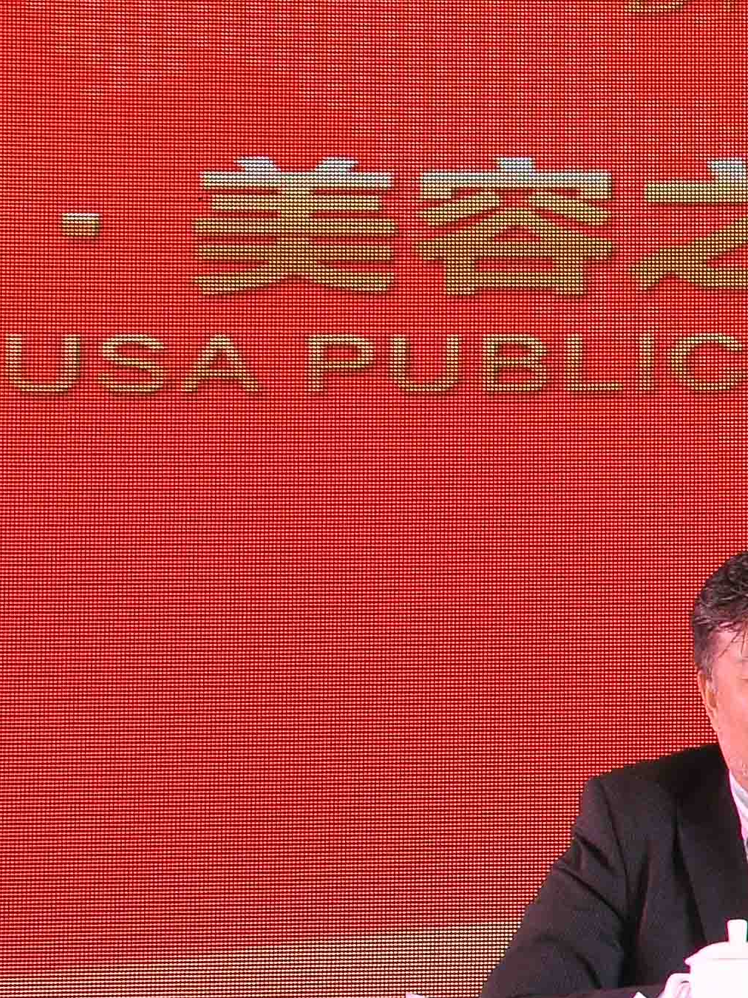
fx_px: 3430
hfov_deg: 11.2
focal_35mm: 119
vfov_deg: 16.4
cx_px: 1523
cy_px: 887
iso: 800
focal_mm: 26
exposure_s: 1/80
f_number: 8
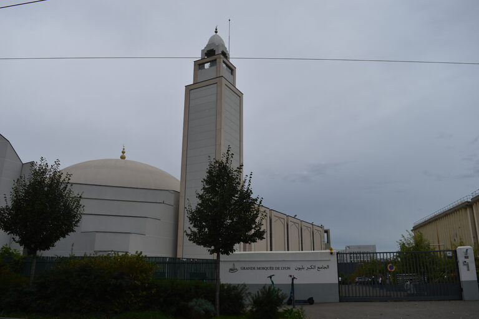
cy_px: 160
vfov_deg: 47.9
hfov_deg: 67.4
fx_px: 359
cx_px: 240
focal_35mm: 27
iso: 100
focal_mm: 18
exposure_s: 1/160
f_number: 6.3
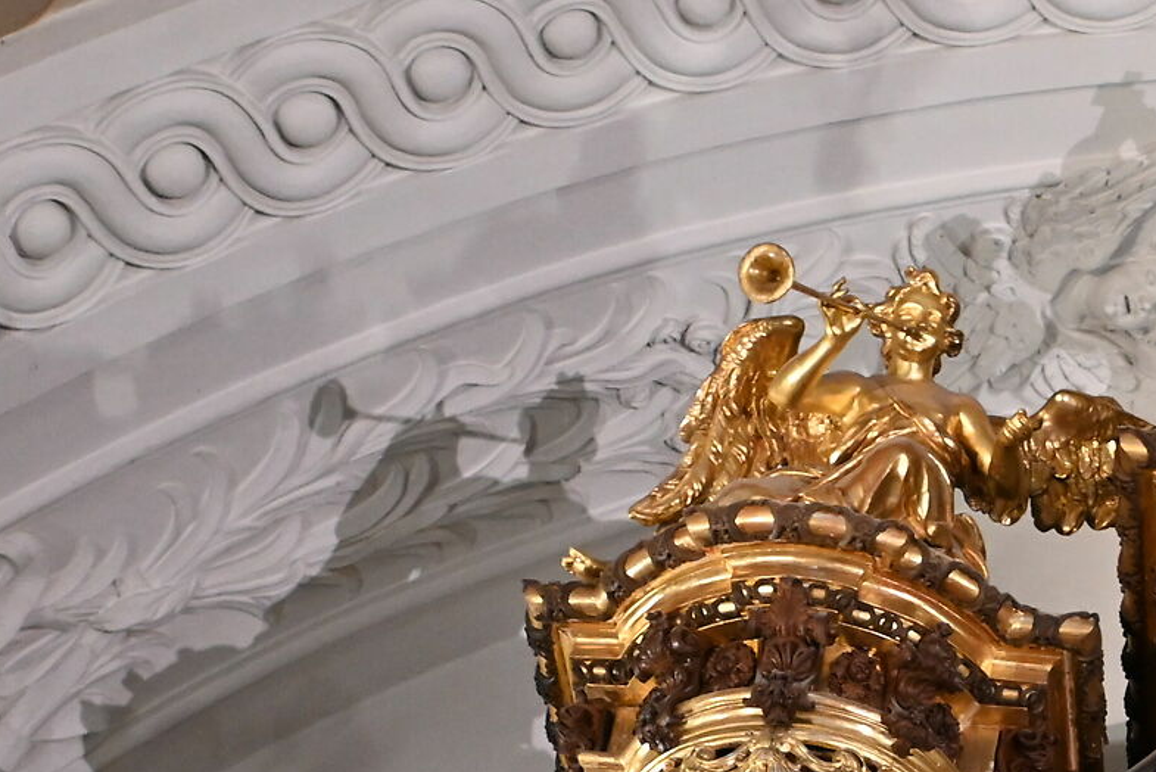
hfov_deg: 17.3
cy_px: 1037
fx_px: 3533
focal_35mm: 110
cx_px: 1548
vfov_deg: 12.1
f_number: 4
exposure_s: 1/60
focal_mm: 24
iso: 2000
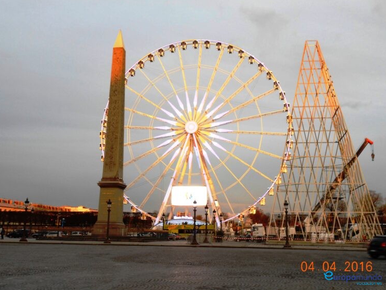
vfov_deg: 36.0
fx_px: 446
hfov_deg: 46.8
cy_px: 147
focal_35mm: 40
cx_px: 195
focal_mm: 6.7
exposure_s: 1/50
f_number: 3.9
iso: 80
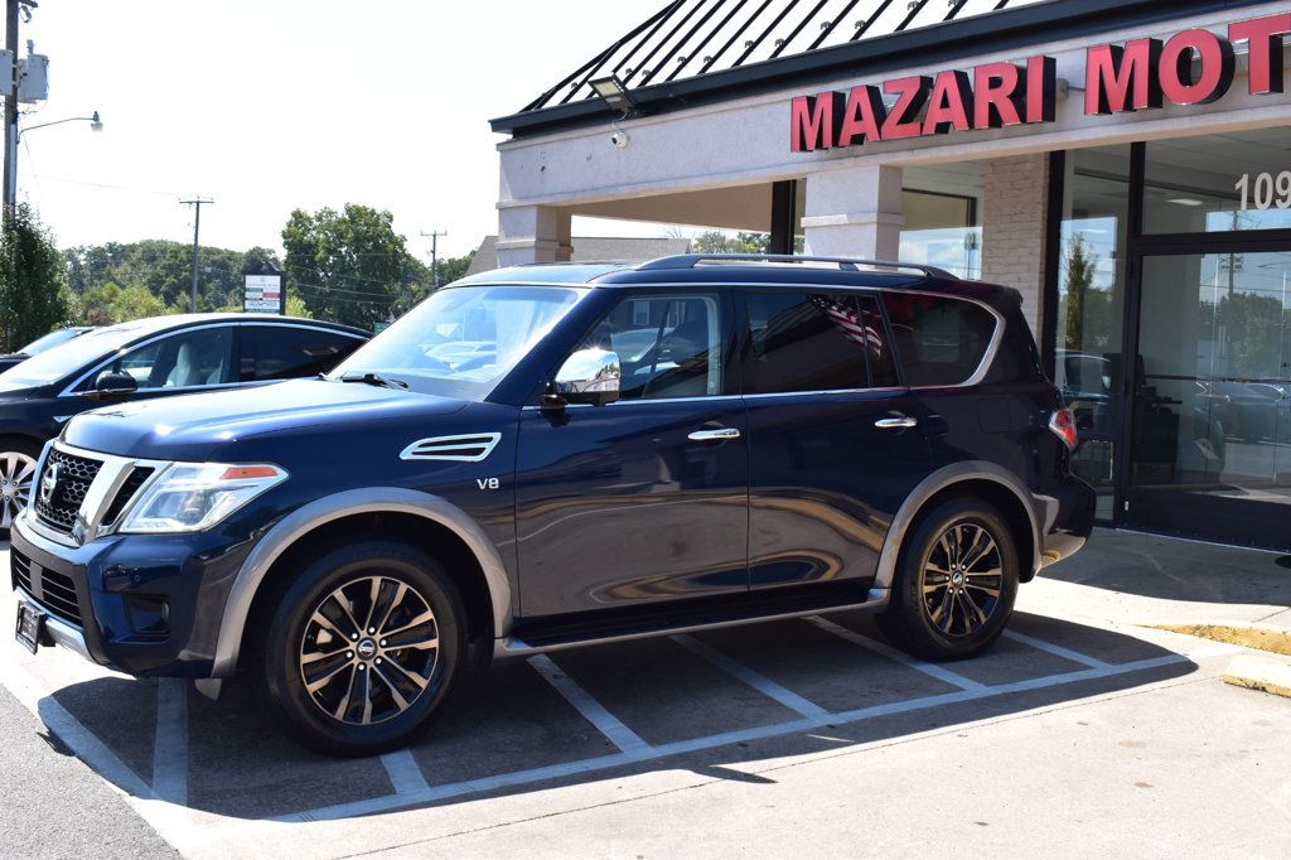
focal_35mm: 40
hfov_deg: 47.9
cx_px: 646
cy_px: 430
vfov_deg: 33.0
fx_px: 1452
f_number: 10
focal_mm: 27
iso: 400
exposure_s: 1/320
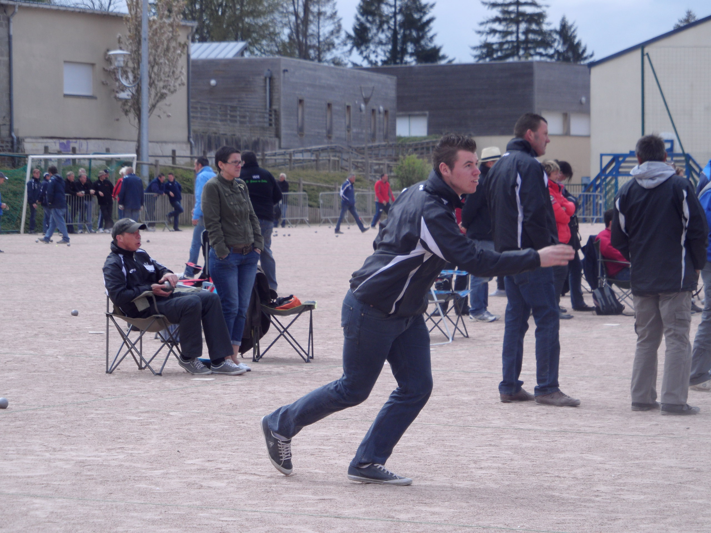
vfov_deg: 12.3
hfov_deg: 16.4
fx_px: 2465
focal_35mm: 120
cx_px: 356
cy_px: 266
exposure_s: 1/350
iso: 80
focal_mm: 20
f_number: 4.4
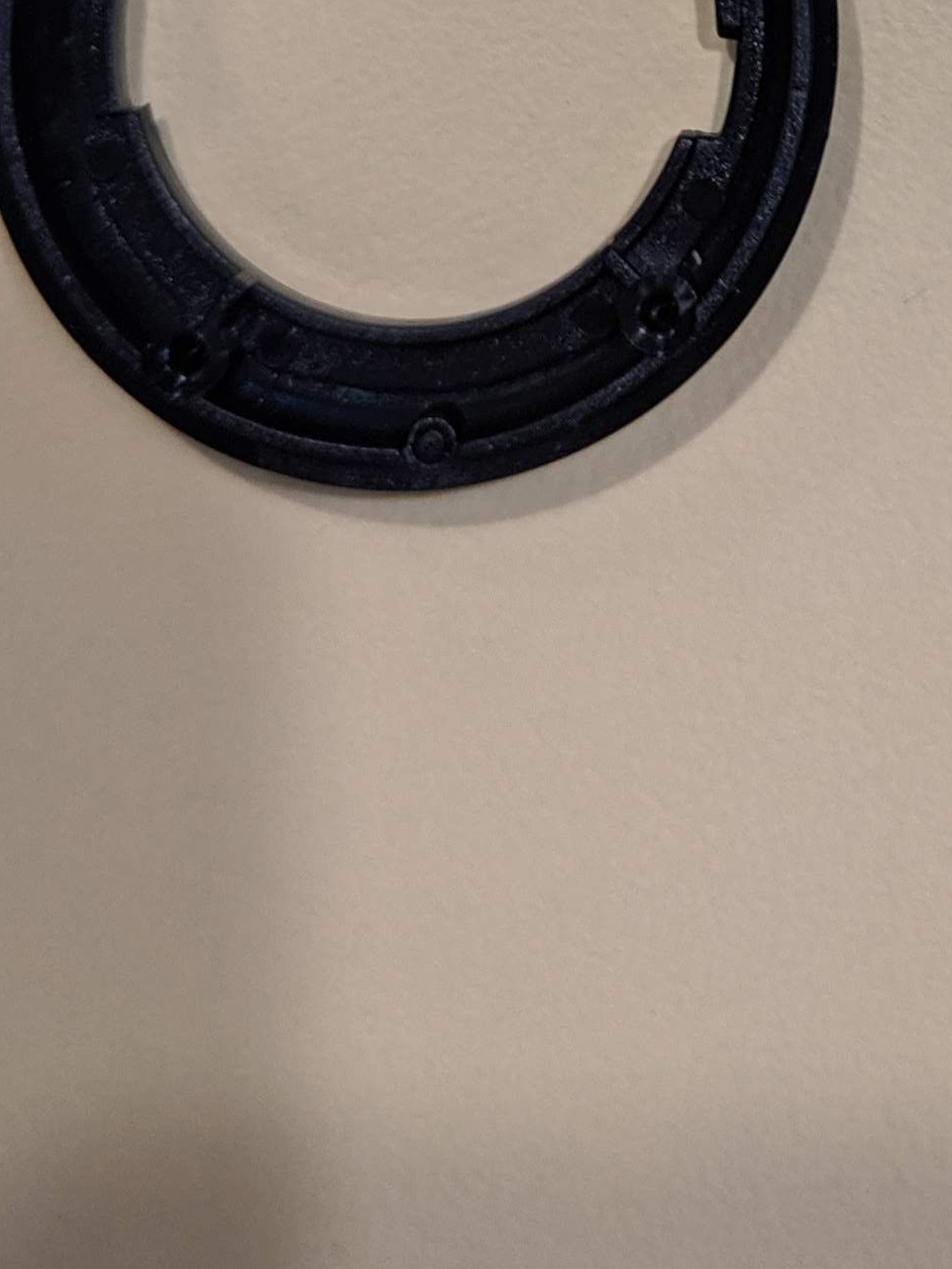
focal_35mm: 85
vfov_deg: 20.1
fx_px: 3116
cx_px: 1011
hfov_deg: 16.9
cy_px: -588
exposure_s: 1/24
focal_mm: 4.44
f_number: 1.8
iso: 84
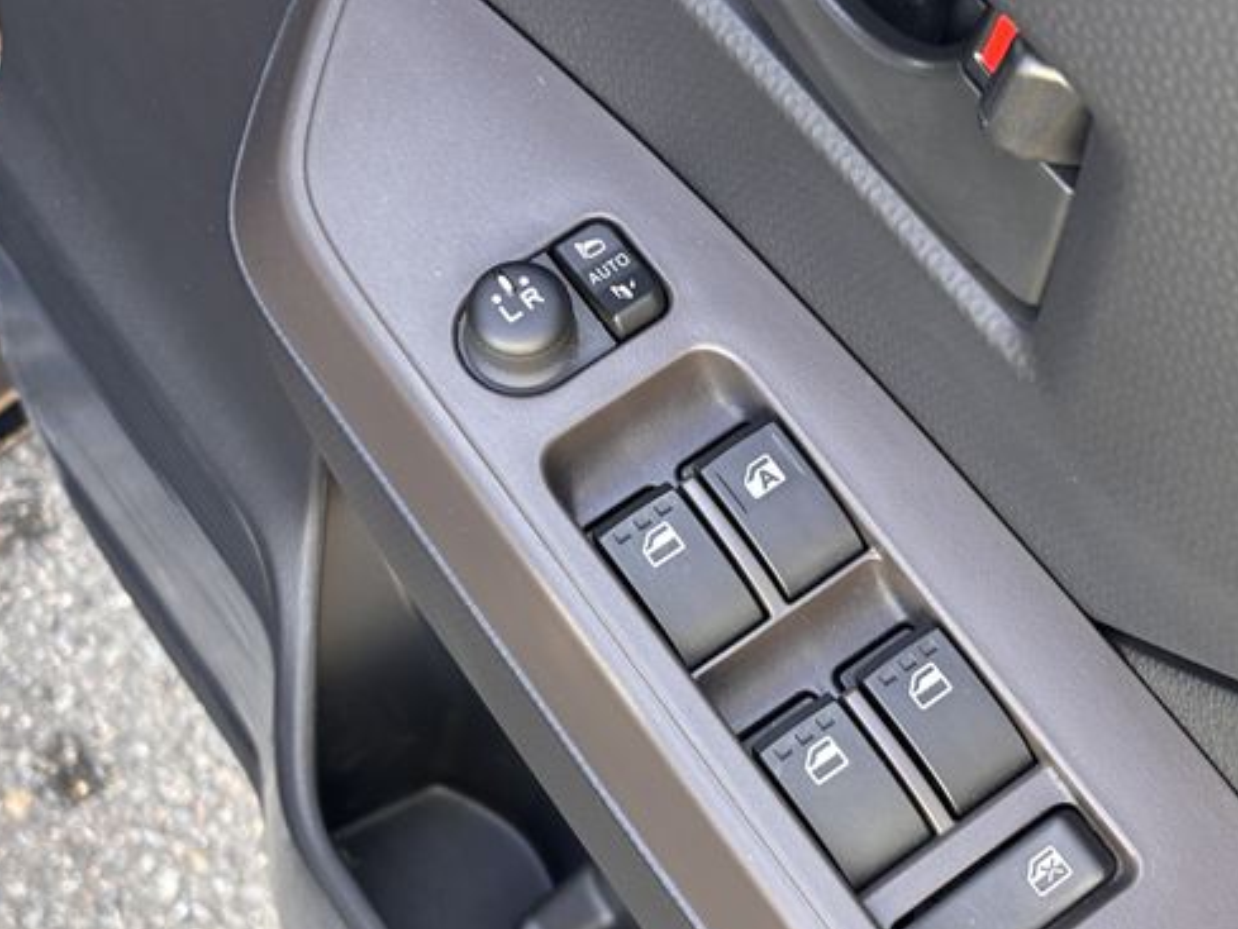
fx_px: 2433
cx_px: 651
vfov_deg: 21.6
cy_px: 524
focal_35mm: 68
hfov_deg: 28.5
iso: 50
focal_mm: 5.96
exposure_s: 1/68
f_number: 1.6
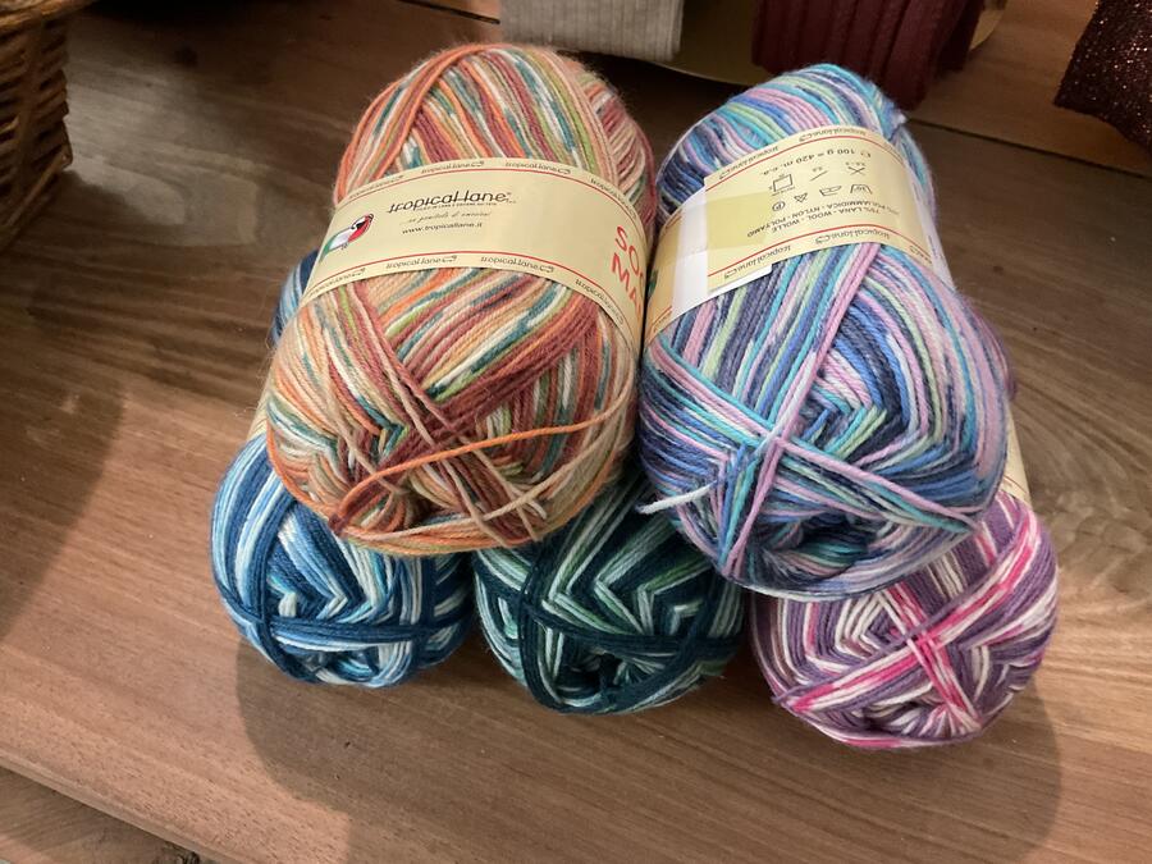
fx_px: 965
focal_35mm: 29
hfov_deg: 61.7
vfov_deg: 48.2
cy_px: 432
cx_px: 576
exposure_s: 1/30
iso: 320
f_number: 1.8
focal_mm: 3
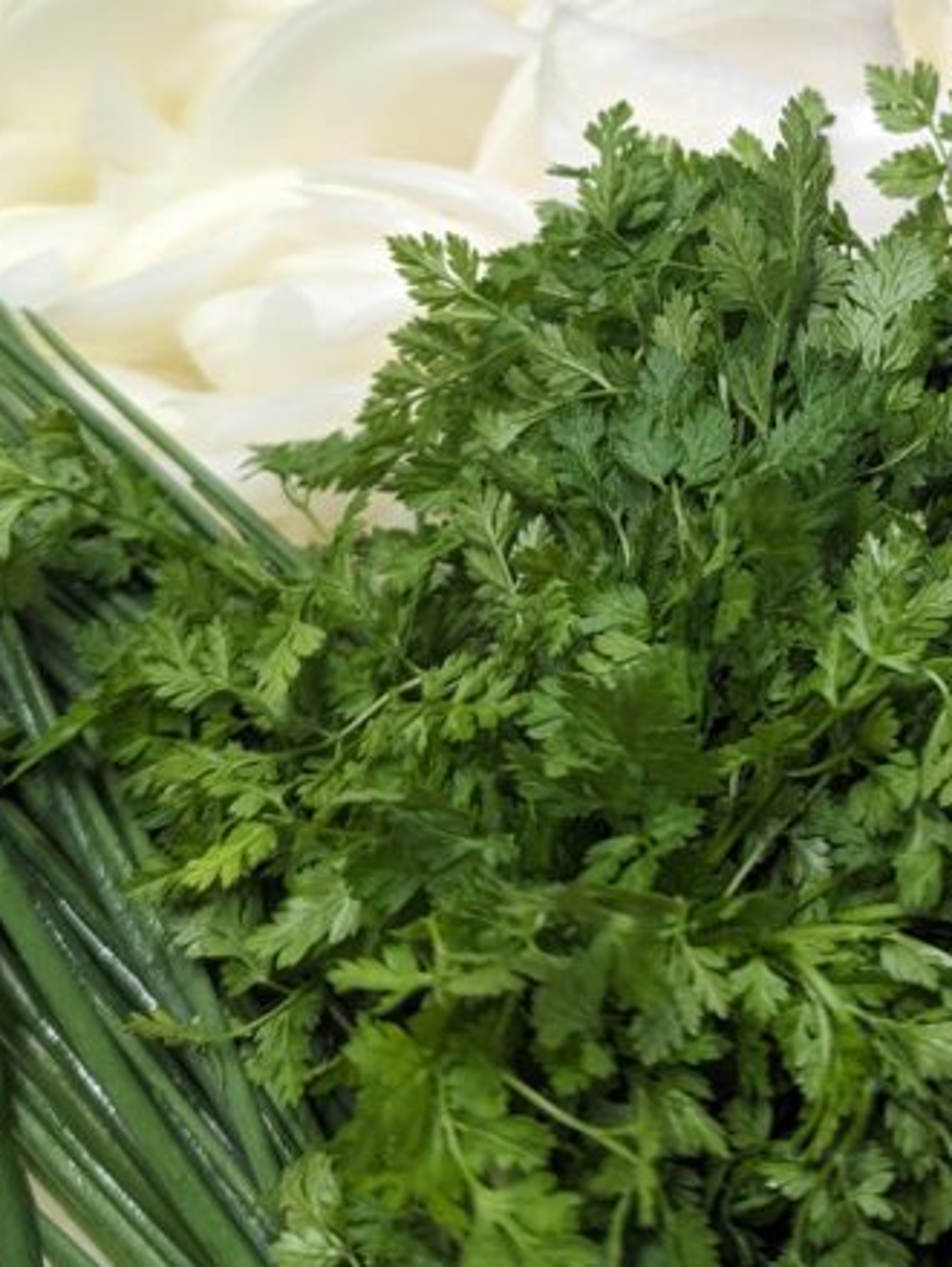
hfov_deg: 25.6
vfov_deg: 33.3
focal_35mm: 56
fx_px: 2050
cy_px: 254
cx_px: 792
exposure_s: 1/100
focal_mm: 6.81
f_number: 1.85
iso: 220
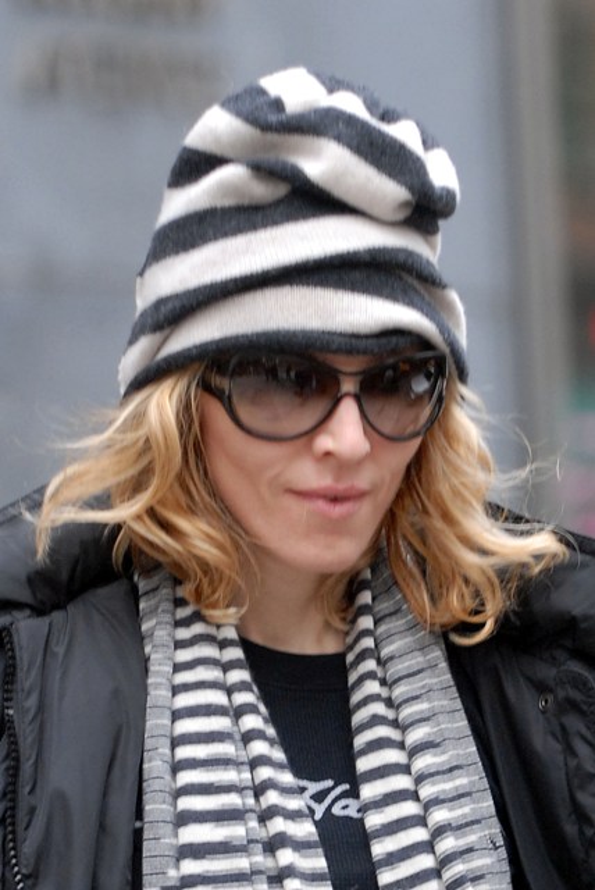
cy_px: 445
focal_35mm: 180
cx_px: 298
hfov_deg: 7.6
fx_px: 4453
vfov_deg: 11.4
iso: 400
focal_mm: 120
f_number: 2.8
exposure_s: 1/250
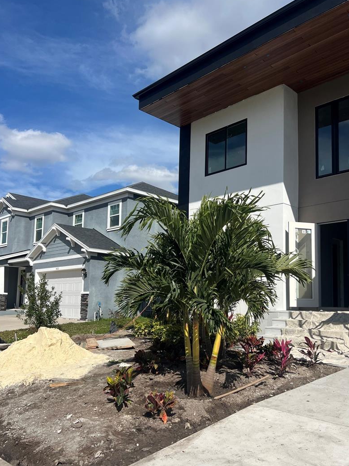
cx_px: 191
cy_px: 256
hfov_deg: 46.7
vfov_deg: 59.8
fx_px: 403
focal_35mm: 30
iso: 50
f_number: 1.5
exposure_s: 1/8696
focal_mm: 5.7
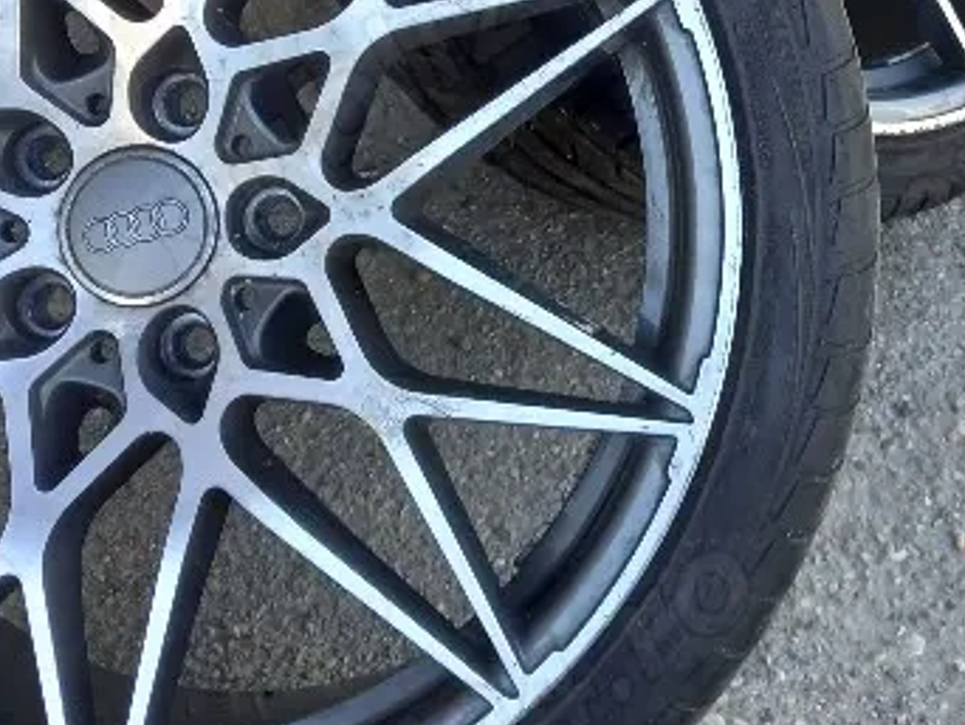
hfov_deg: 26.5
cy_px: 62
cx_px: 635
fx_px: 2036
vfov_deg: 19.8
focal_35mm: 73
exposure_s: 1/60.2
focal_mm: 4.6
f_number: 2
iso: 40
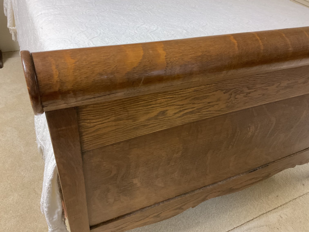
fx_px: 259
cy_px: 116
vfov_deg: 48.2
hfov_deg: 61.7
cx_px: 154
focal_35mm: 29
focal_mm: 3
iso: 250
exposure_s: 1/40
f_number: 1.8
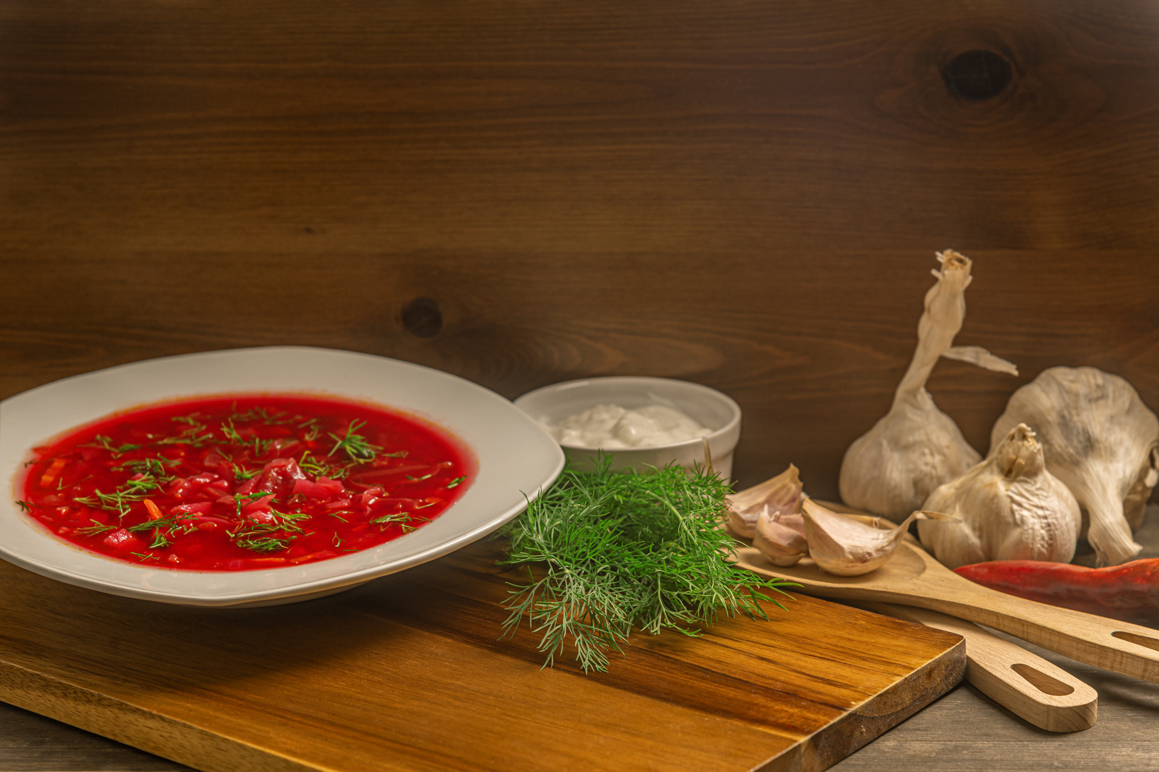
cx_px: 580
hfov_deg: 19.5
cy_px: 386
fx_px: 3380
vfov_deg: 13.0
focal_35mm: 105
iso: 250
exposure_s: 1/50
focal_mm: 105
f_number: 7.1
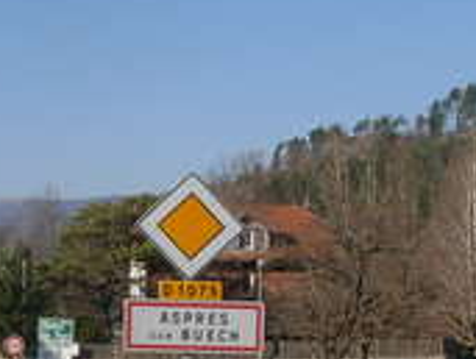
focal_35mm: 133
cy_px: 406
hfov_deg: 14.7
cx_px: 78
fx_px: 1833
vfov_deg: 11.0
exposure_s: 1/575
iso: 79
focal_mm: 6.3
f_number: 4.9
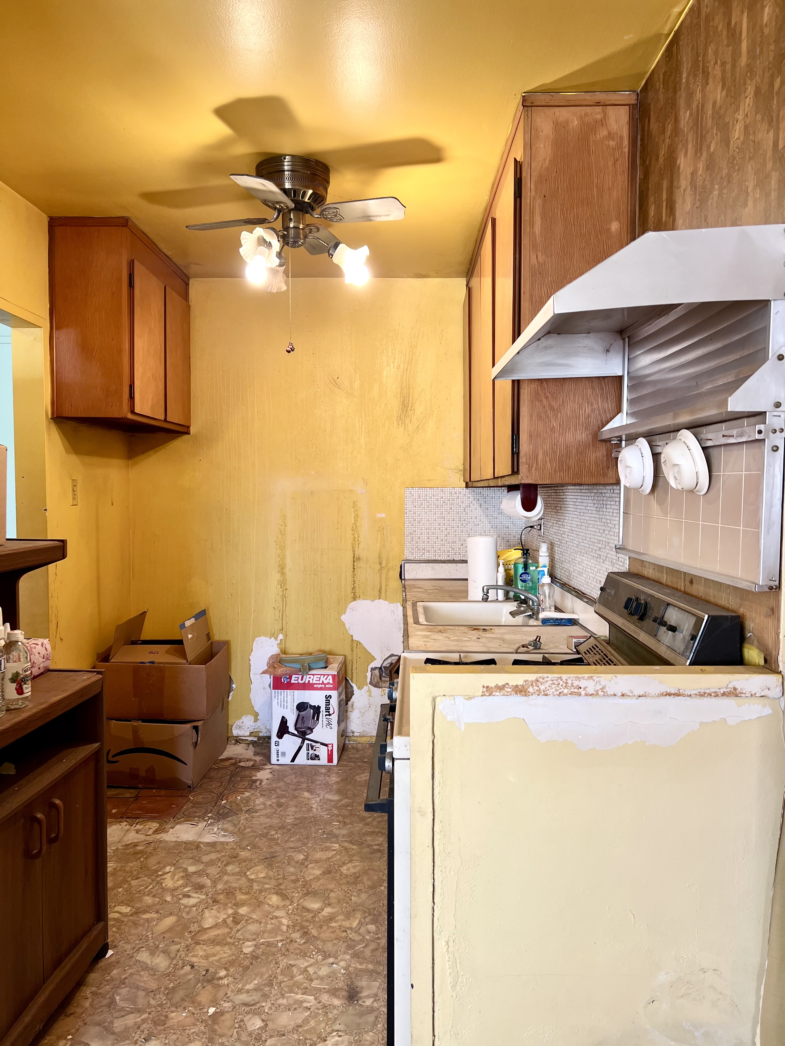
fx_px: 786
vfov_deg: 67.3
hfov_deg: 53.1
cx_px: 392
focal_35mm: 26
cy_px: 523
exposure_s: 1/60
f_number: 1.5
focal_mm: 5.7
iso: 80
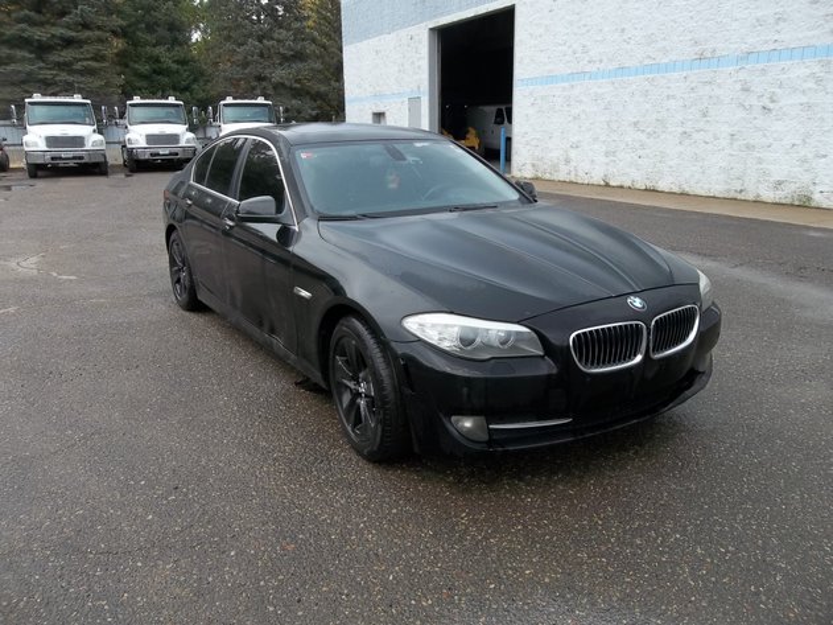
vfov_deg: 51.3
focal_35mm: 27
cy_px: 312
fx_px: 650
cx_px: 416
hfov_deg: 65.3
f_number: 3.5
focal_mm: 4.9
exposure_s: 1/160
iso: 80
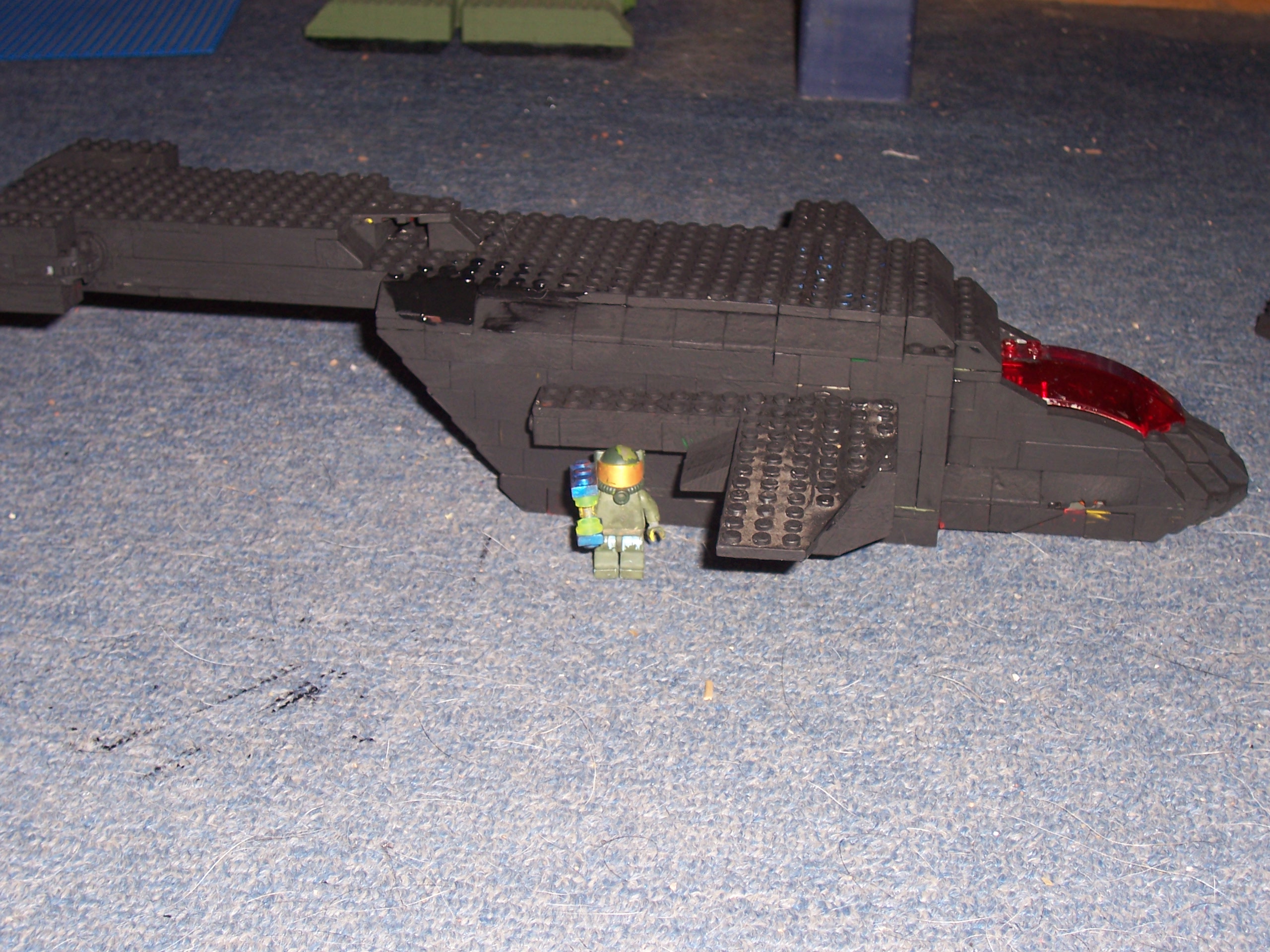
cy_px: 476
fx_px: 1944
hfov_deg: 36.2
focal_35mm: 53
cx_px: 635
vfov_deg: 27.5
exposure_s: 1/60
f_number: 3.4
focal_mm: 8.6
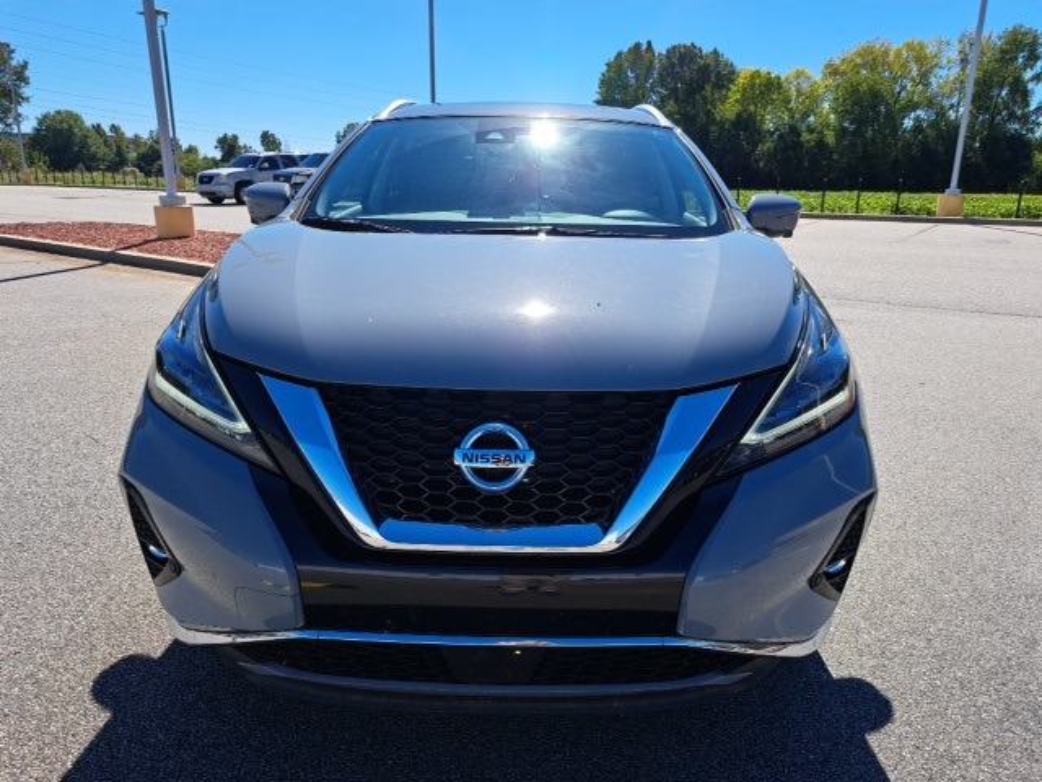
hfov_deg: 71.6
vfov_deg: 56.8
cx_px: 521
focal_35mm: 24
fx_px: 722
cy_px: 391
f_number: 1.8
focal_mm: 5.23
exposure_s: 1/1143
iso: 50
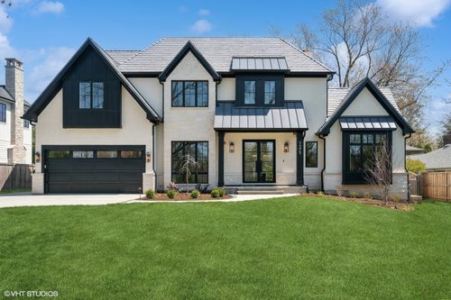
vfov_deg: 48.7
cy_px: 150
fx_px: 332
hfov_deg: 68.4
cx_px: 226
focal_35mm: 26
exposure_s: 1/180
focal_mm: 26.5
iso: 200
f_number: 9.5
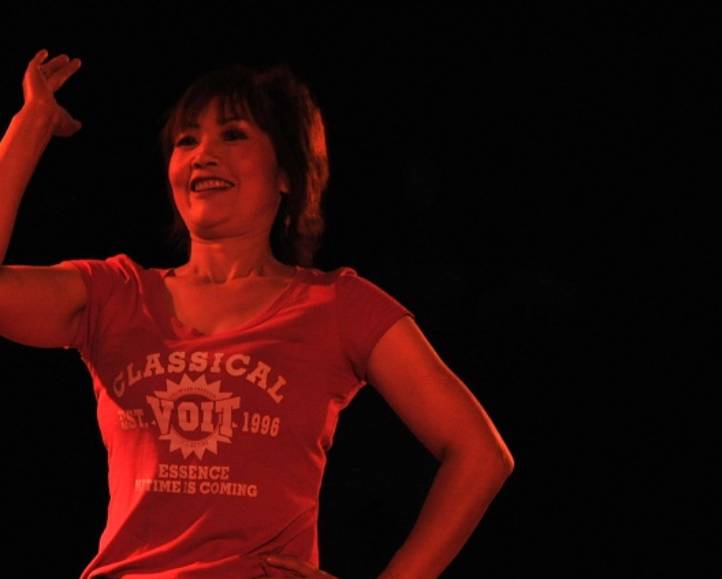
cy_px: 314
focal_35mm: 194
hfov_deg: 9.9
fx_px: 4148
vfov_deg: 8.0
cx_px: 219
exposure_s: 1/800
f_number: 5.6
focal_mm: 135
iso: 2000
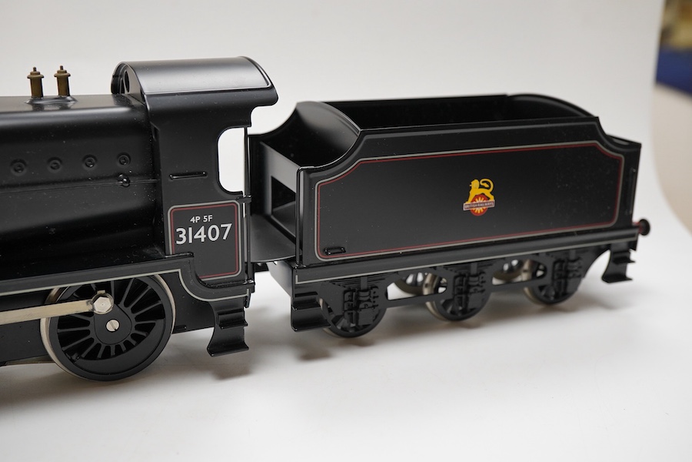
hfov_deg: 43.6
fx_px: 865
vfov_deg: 29.9
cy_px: 231
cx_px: 346
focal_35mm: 45
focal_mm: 30
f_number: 9
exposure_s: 1/125
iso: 1250
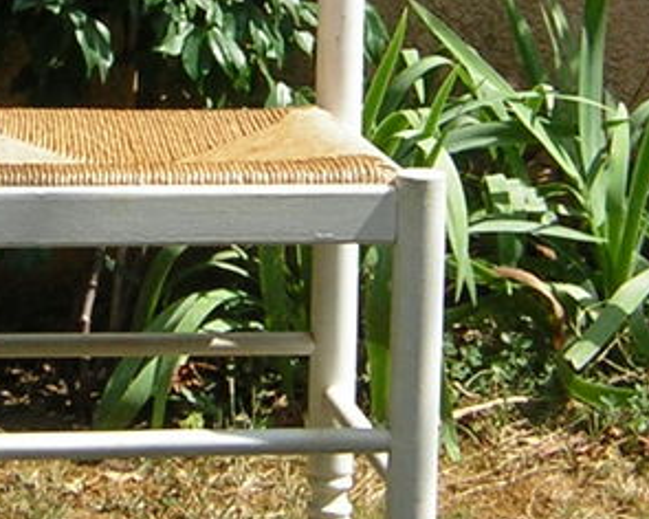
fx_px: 3246
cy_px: 101
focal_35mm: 169
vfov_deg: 9.1
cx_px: 365
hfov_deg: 11.4
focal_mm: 6.6
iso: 50
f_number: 6.2
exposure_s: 1/173
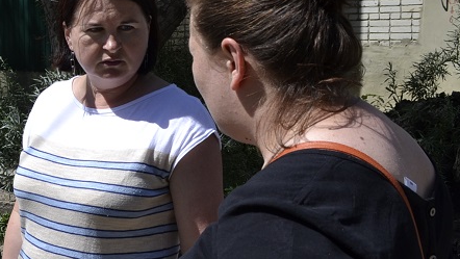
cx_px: -10
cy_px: 94
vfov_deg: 18.8
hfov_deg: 30.3
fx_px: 781
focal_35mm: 64
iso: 100
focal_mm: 18
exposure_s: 1/250
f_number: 8
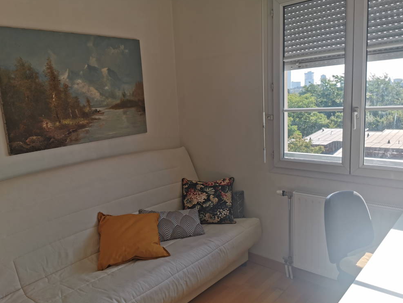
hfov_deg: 63.4
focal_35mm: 28
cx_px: 196
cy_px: 155
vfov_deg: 49.8
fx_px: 326
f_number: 1.6
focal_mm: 5.56
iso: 50
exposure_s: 1/675
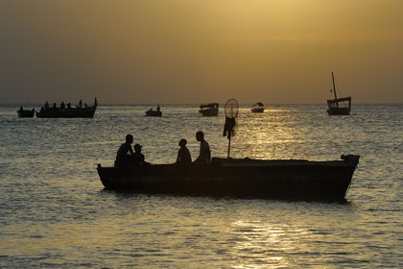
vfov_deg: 6.9
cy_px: 134
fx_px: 2239
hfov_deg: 10.3
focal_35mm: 200
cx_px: 202
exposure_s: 1/320
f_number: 16
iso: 400
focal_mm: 200
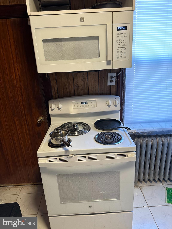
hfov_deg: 56.8
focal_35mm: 24
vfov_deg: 71.6
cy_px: 114
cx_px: 86
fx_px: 159
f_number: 1.78
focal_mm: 6.86
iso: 125
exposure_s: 1/60
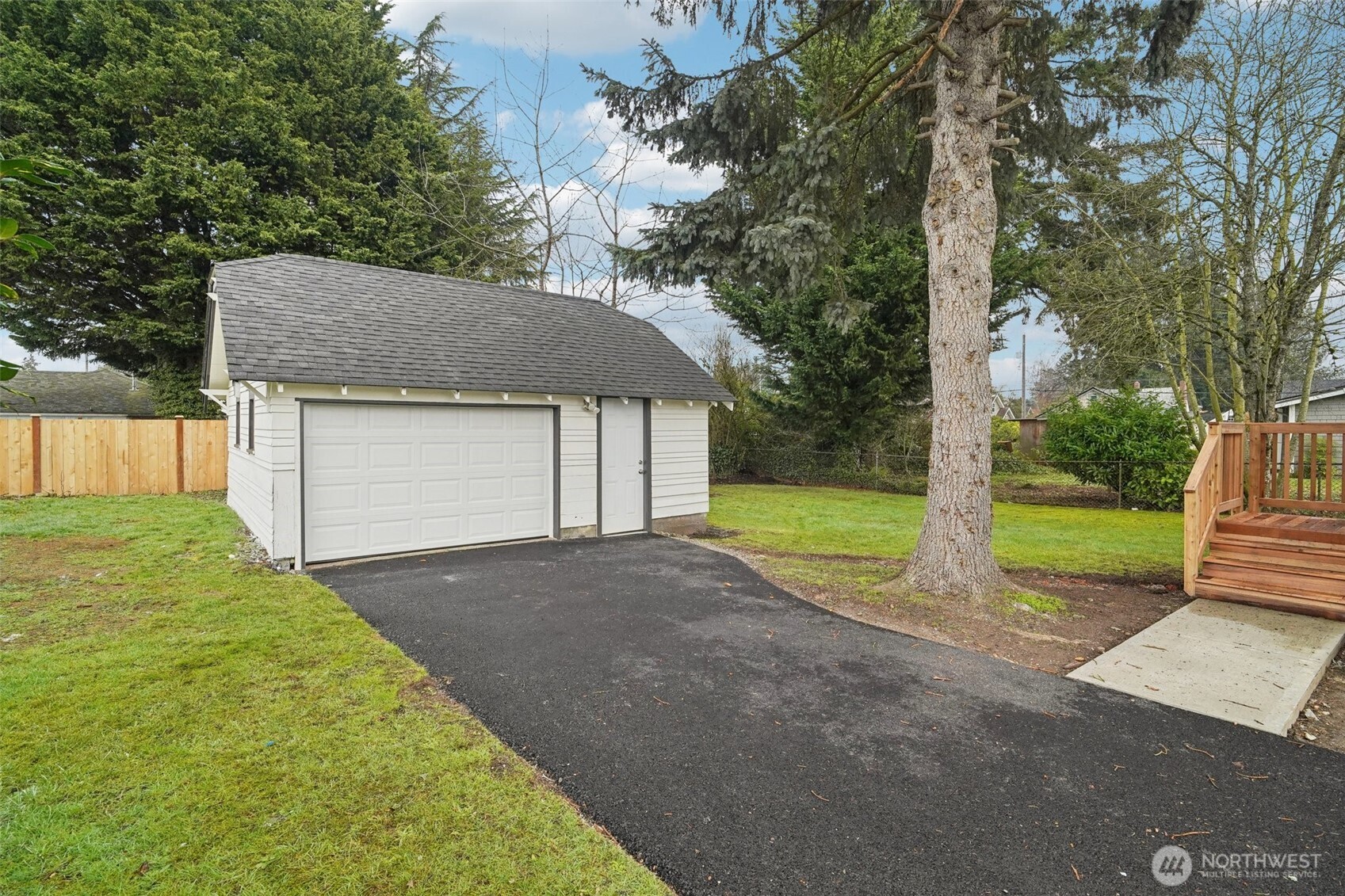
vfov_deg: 73.7
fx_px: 598
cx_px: 672
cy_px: 448
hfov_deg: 96.7
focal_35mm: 16
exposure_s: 1/250
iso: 1600
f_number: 8
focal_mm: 16
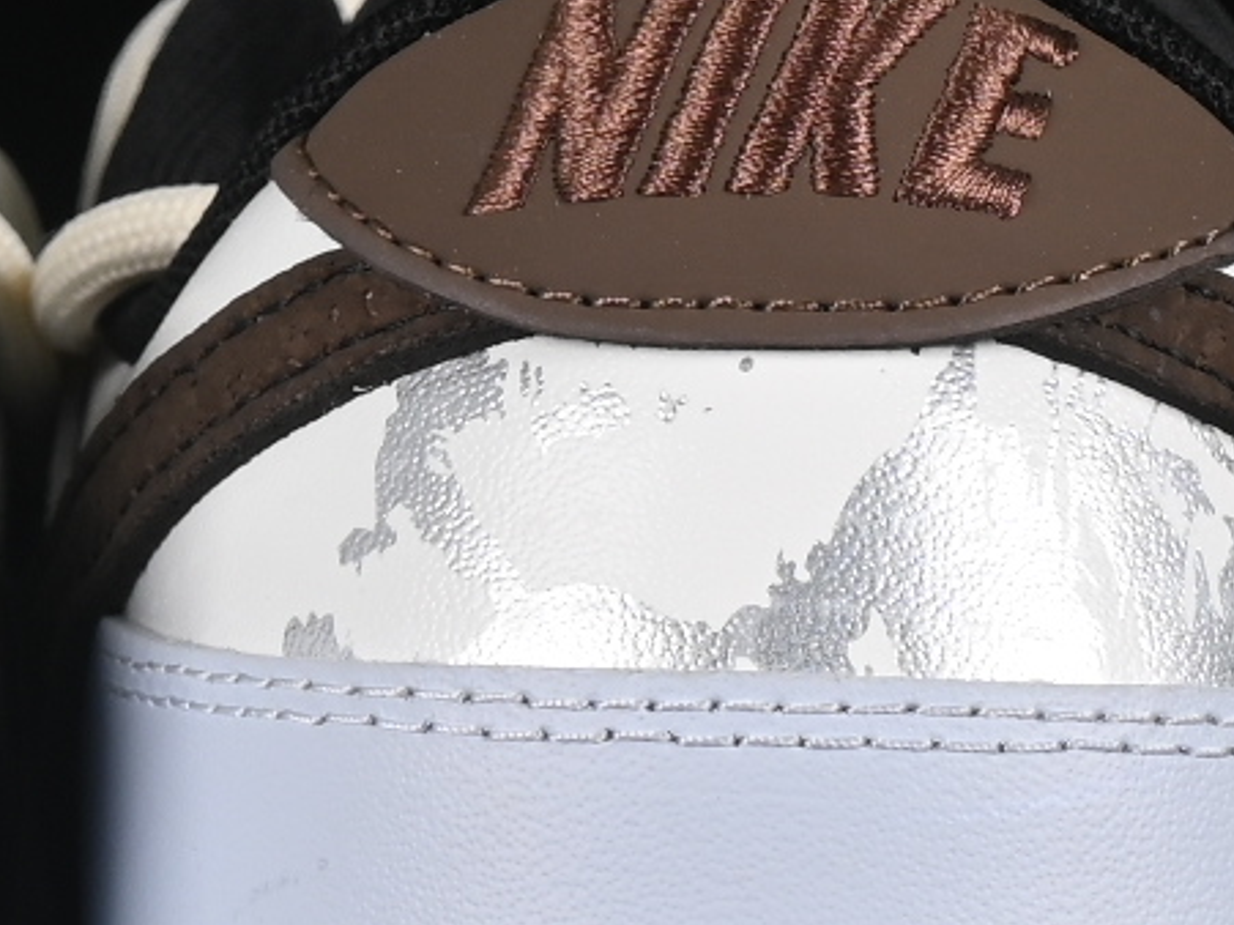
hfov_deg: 4.4
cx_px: 22
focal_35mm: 445
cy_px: 205
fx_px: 15859
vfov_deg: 3.3
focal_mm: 50
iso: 160
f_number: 8
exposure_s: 1/80
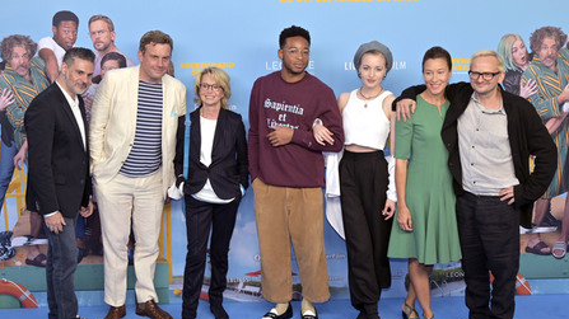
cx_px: 286
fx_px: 558
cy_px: 180
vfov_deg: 31.9
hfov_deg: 54.0
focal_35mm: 37
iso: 160
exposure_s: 1/200
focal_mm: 35
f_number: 4
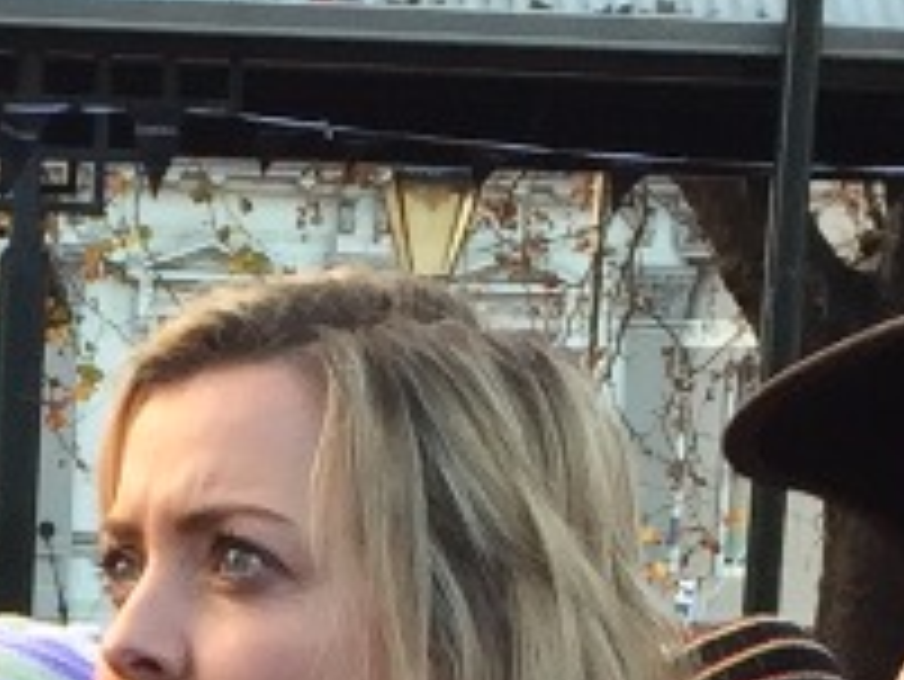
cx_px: -130
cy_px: 2004
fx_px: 5435
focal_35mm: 208
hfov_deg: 9.4
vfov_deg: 6.5
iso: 32
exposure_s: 1/50
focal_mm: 4.15
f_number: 2.2
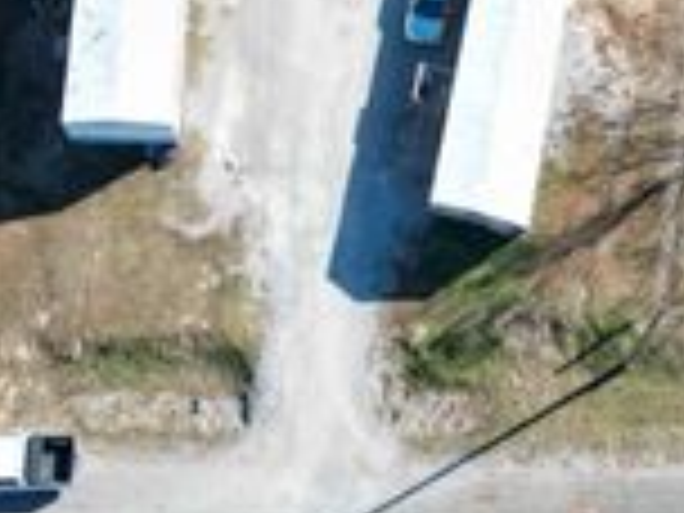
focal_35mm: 79
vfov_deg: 16.8
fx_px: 1561
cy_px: -272
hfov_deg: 24.7
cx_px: 324
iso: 200
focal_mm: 6.72
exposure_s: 1/2000
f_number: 1.7
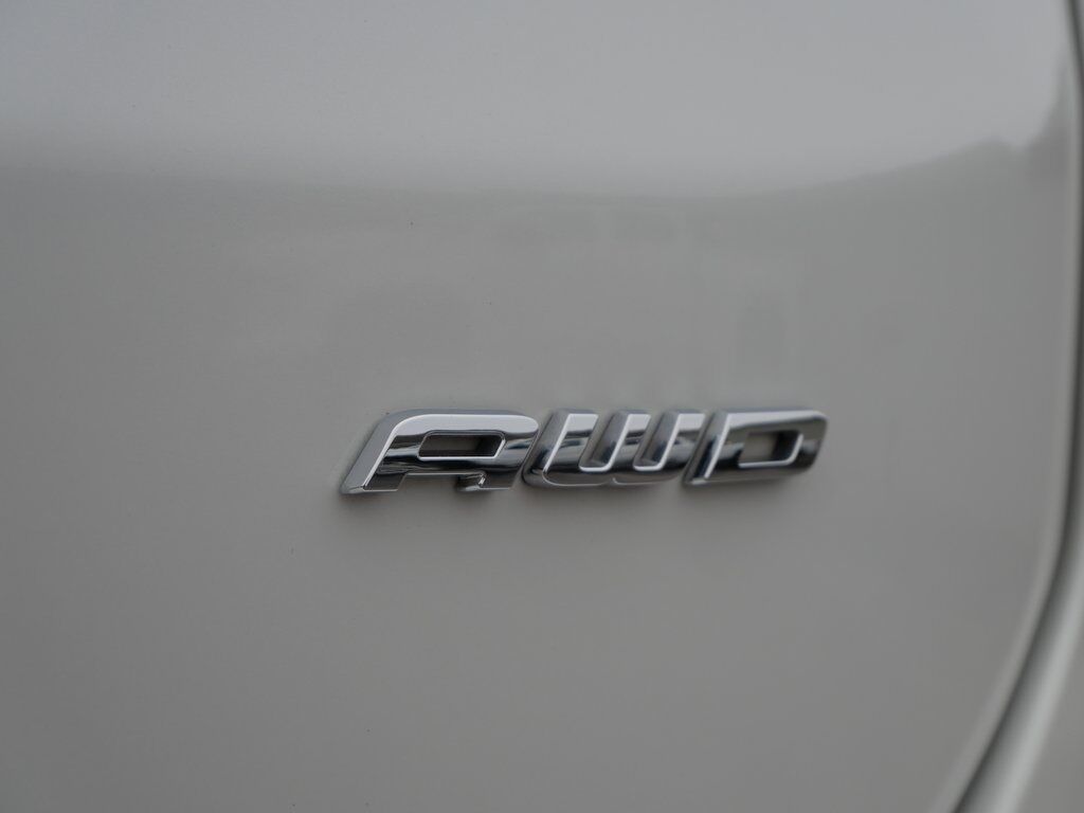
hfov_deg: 30.3
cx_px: 542
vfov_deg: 22.9
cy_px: 406
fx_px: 2004
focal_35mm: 64
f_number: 6.3
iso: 200
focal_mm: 32
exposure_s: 1/160
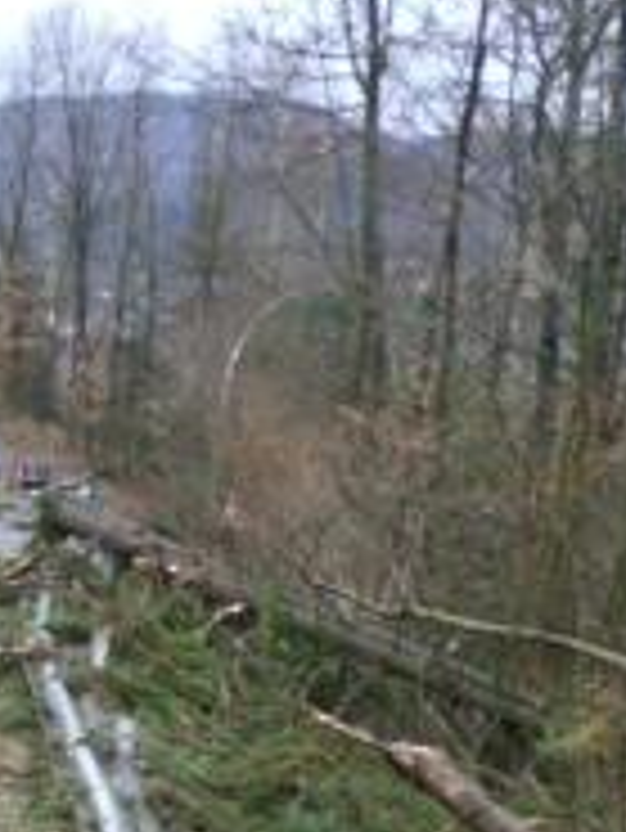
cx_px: 212
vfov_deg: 20.5
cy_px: 872
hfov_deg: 16.0
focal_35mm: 92
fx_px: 2216
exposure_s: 1/80
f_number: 3.1
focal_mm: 6.3
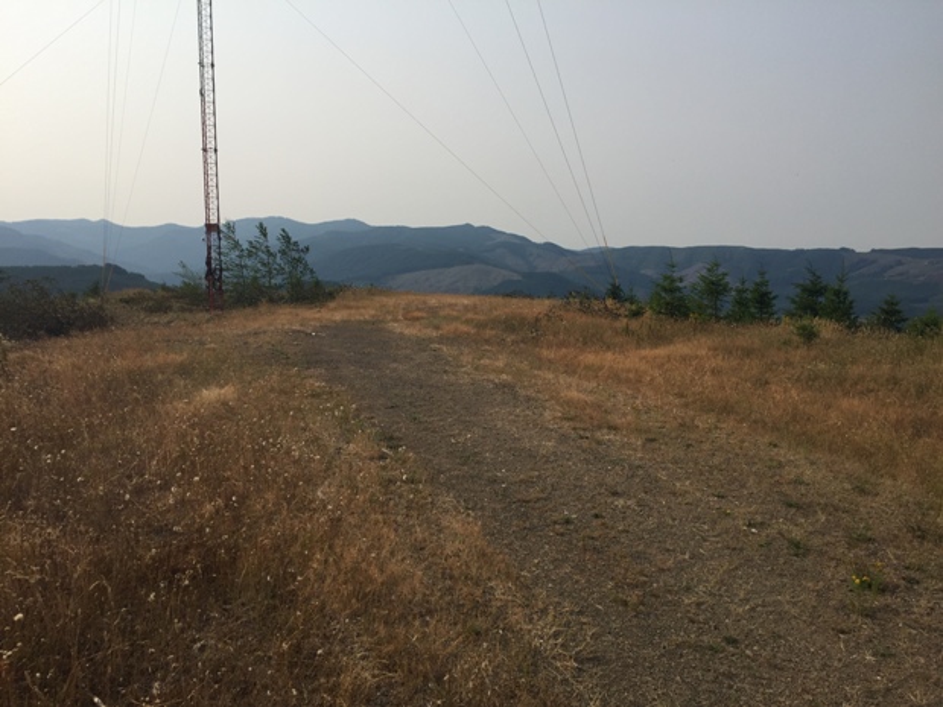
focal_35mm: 29
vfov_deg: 48.2
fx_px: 790
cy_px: 354
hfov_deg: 61.7
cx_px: 472
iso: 32
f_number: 2.2
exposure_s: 1/3300
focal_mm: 4.15
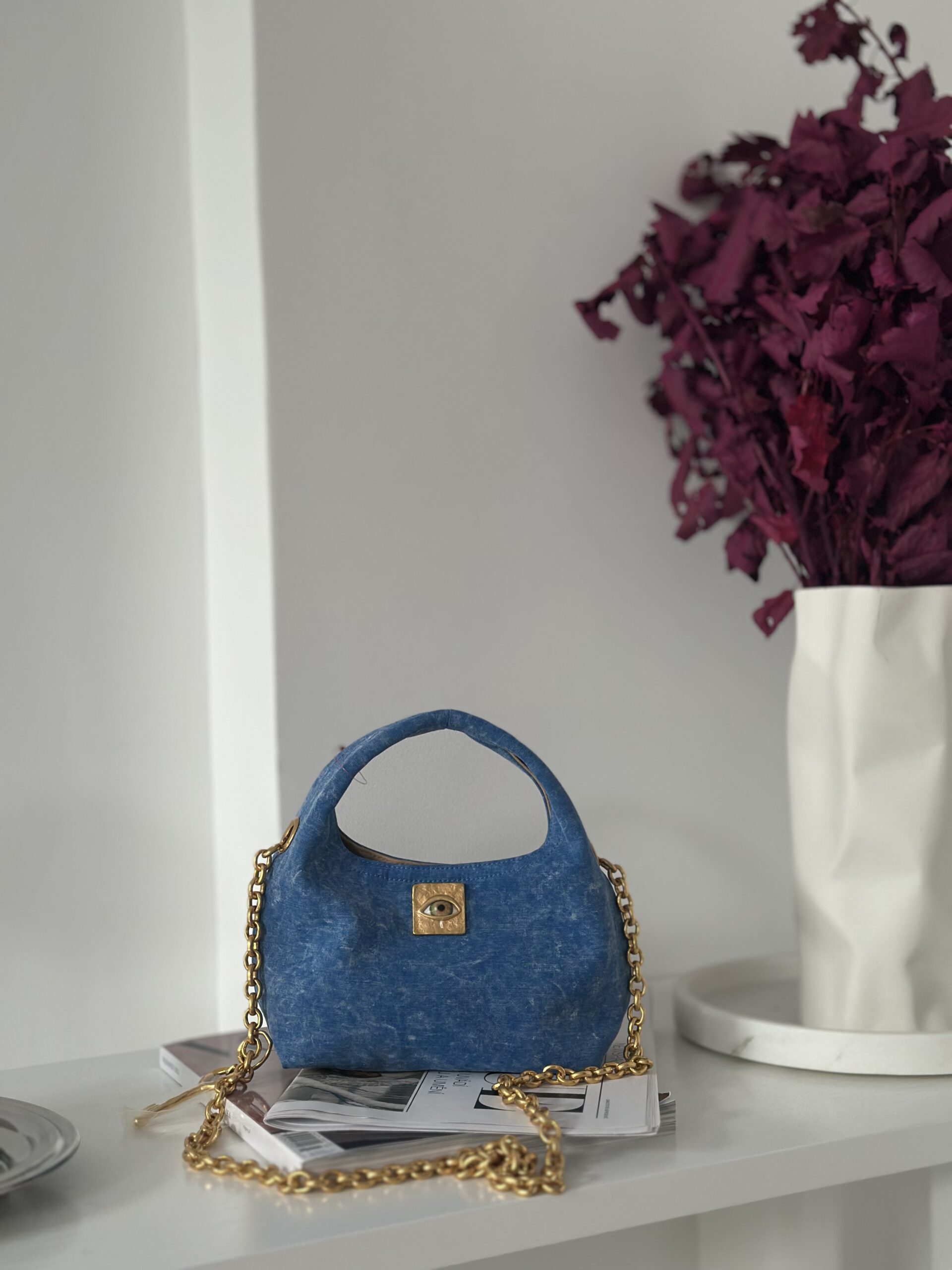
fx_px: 1760
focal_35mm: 48
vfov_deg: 39.7
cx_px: 476
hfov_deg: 30.3
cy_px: 635
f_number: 1.78
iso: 100
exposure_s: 1/121
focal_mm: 6.86
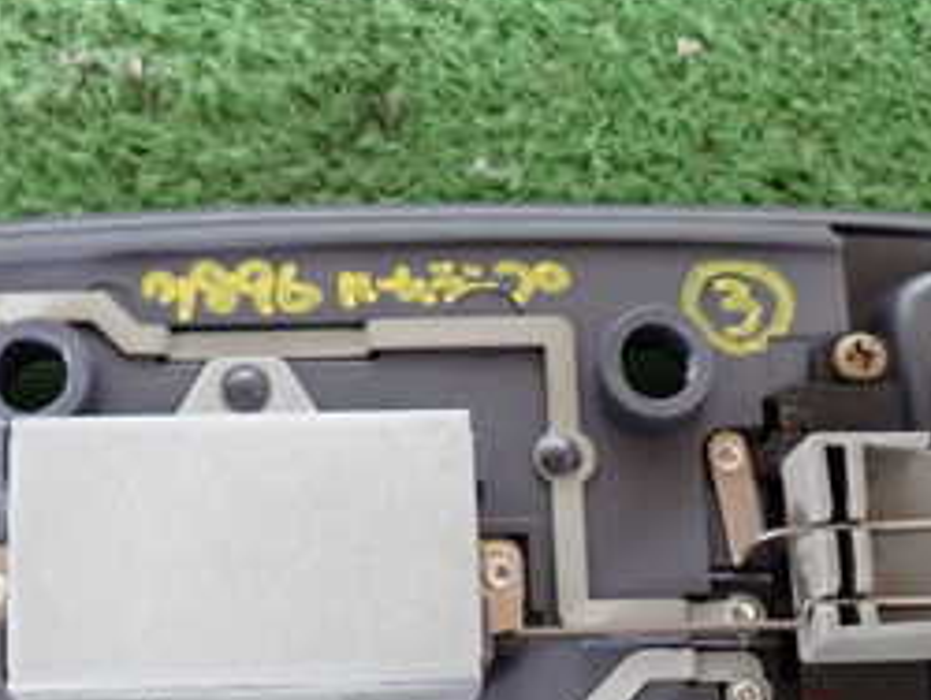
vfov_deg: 20.1
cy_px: 603
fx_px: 1938
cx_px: 425
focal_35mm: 72
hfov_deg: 27.0
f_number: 2.3
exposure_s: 1/30
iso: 640
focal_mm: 5.4
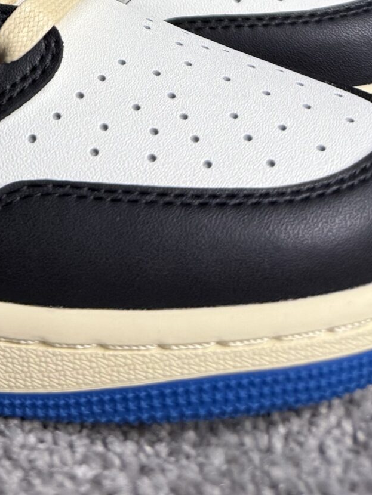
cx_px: -91
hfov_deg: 18.7
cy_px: -258
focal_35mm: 74
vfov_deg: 21.7
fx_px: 1060
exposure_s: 1/100
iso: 200
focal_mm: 6.76
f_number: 1.78
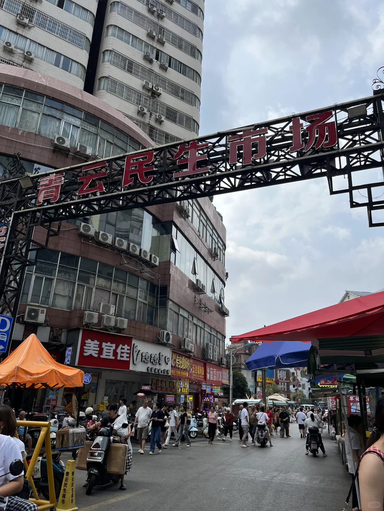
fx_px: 385
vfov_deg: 67.3
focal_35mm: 26
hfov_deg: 53.1
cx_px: 192
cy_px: 256
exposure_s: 1/5556
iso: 50
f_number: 1.6
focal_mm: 5.1
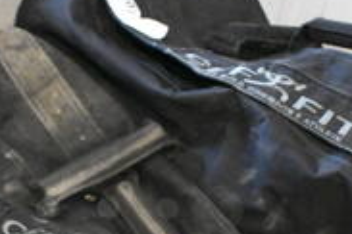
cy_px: 286
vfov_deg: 14.7
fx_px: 880
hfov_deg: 22.5
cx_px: 108
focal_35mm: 90
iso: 5600
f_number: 3.5
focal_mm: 18
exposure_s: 1/125
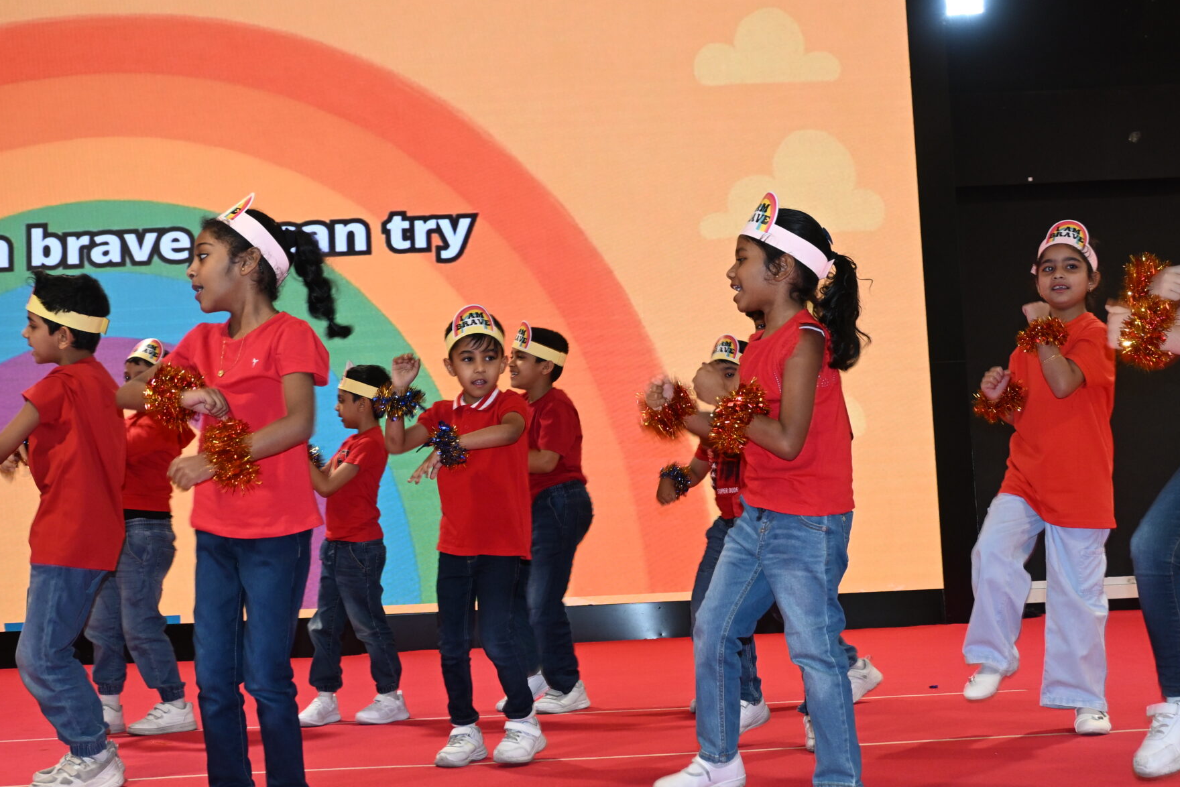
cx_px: 585
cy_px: 383
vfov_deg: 27.5
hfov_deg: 40.3
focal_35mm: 49
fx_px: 1609
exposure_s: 1/60
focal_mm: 22.5
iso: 640
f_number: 4.5
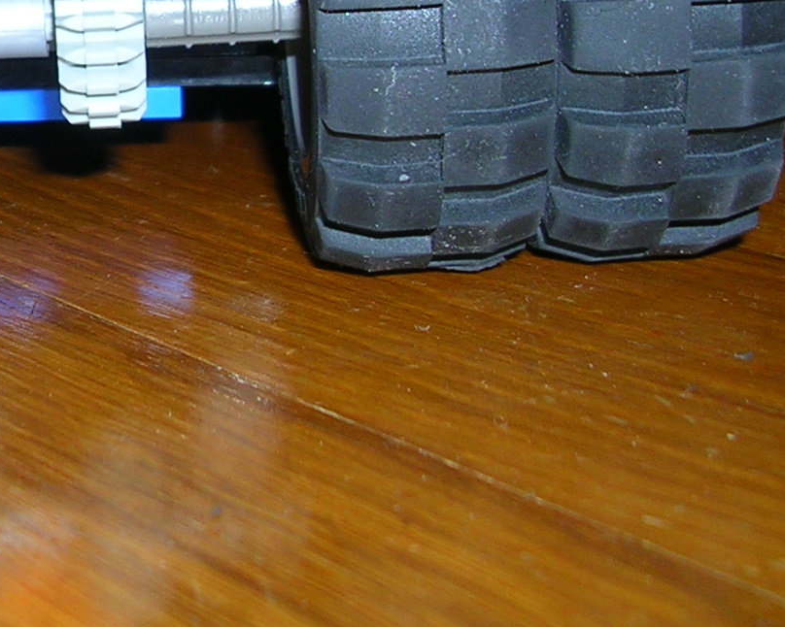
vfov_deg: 16.0
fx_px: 2183
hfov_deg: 19.5
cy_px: 0
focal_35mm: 94
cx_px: -91
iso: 50
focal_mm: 5.8
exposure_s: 1/60.1
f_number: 2.8
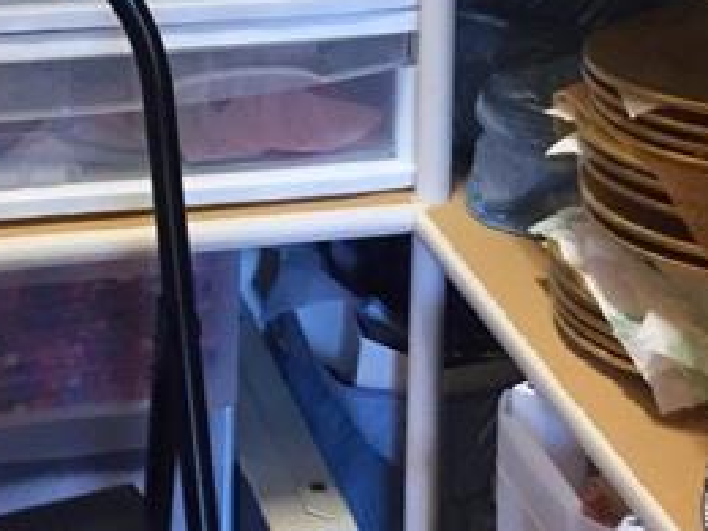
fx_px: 2332
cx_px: 357
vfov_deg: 12.1
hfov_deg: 17.3
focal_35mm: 114
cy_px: -387
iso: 250
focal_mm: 4.15
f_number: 2.2
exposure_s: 1/24
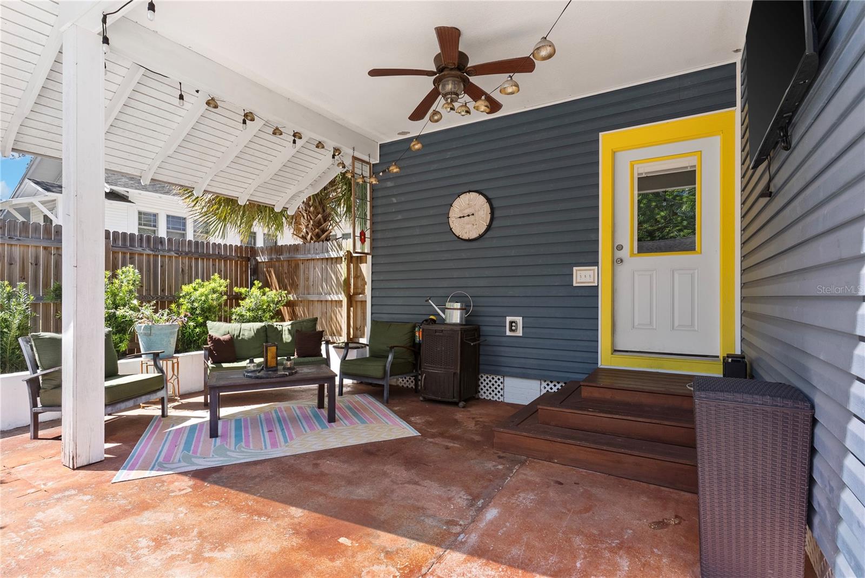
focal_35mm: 17
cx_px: 432
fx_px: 409
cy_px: 289
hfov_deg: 93.3
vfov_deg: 70.5
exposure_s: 1/200
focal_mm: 17
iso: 400
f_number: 8
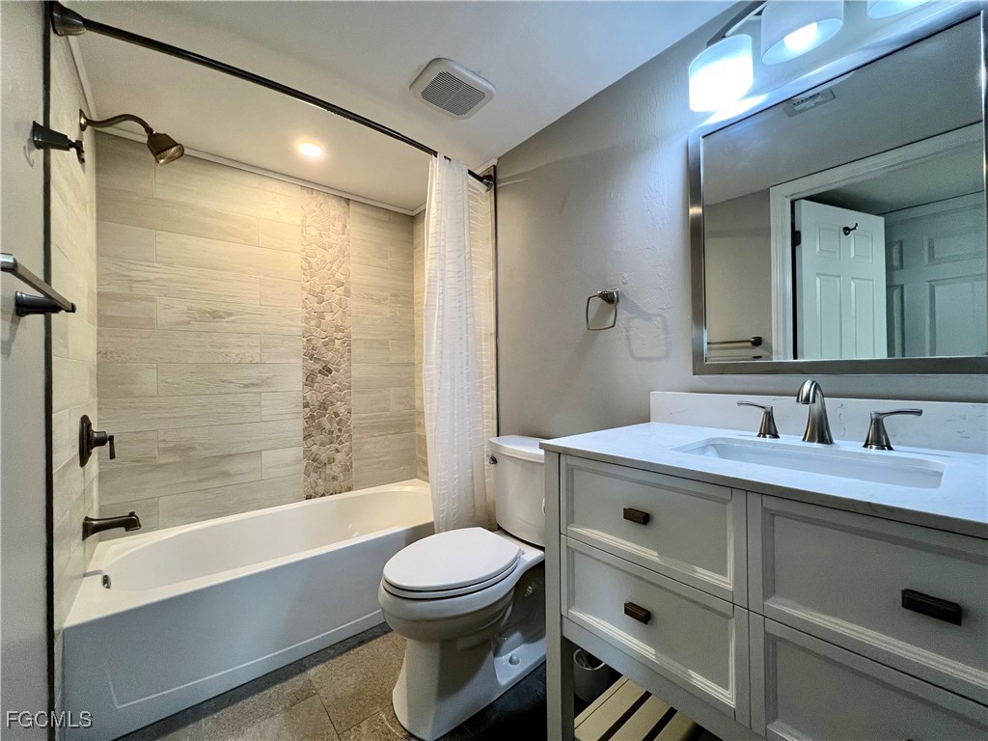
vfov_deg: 89.9
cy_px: 370
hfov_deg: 106.2
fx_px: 371
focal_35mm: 13
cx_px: 494
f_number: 1.8
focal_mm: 1.57
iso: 250
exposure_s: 1/120
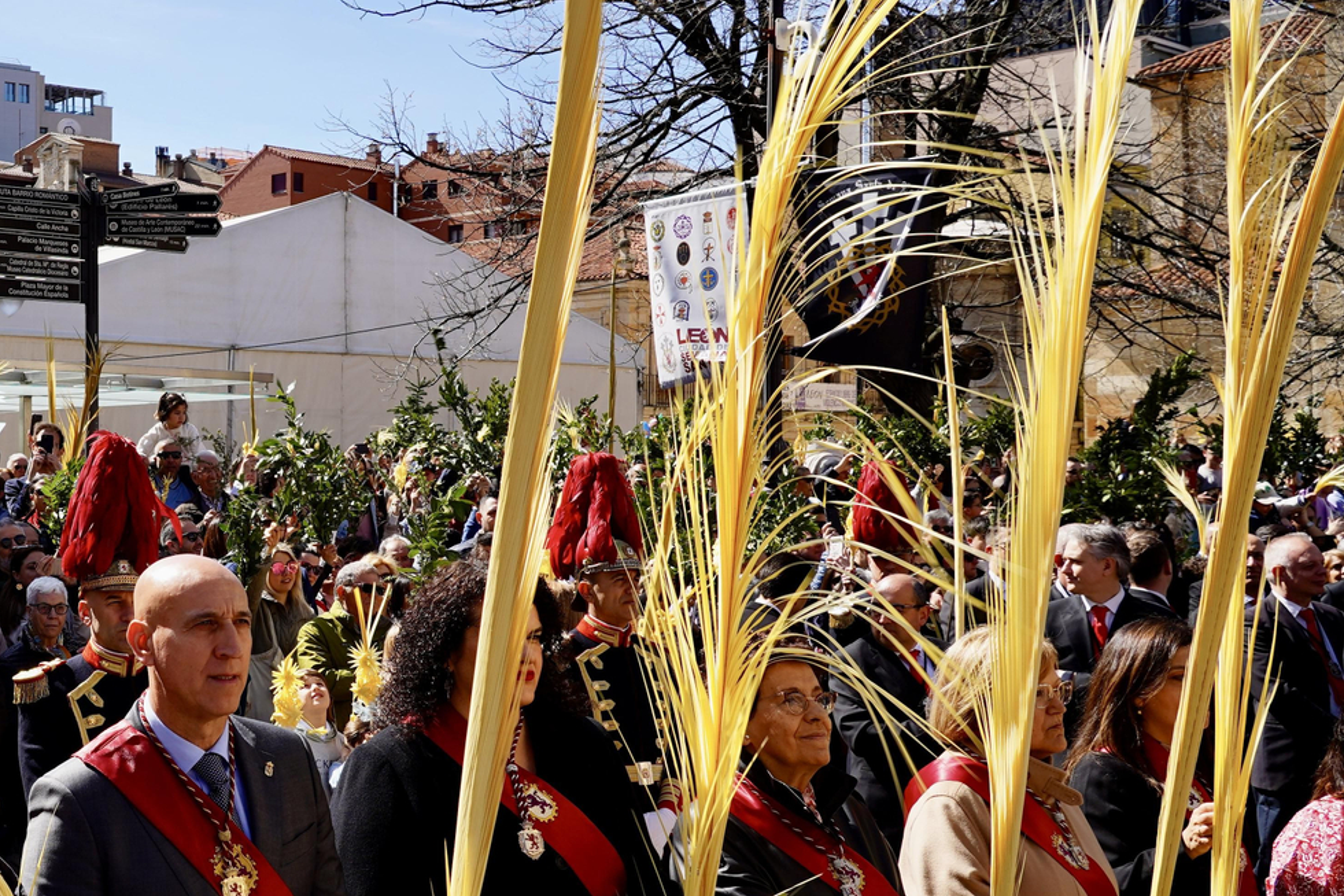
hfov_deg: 38.0
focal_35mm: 49
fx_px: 1829
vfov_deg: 27.5
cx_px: 170
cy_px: 482
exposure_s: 1/200
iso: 100
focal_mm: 24
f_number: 7.1
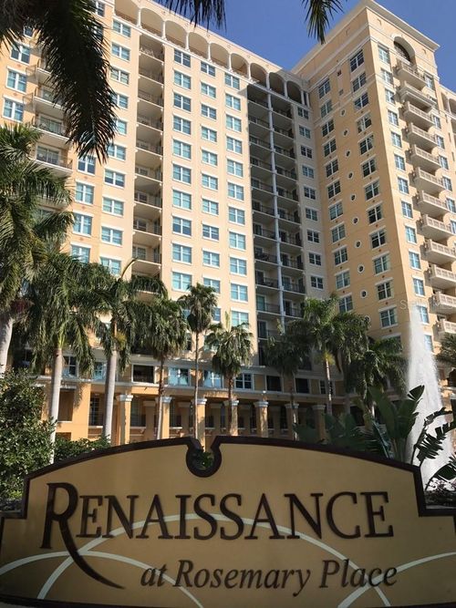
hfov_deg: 49.7
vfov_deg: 63.5
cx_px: 228
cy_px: 304
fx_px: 492
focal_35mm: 28
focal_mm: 3.99
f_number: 1.8
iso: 20
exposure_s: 1/3546
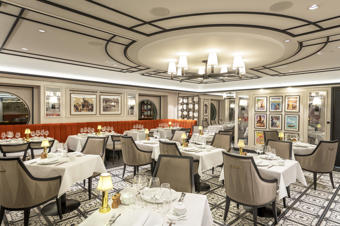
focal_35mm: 22
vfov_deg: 57.2
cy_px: 113
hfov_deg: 78.6
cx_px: 170
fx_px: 208
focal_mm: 22
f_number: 11
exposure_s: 1/4
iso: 200
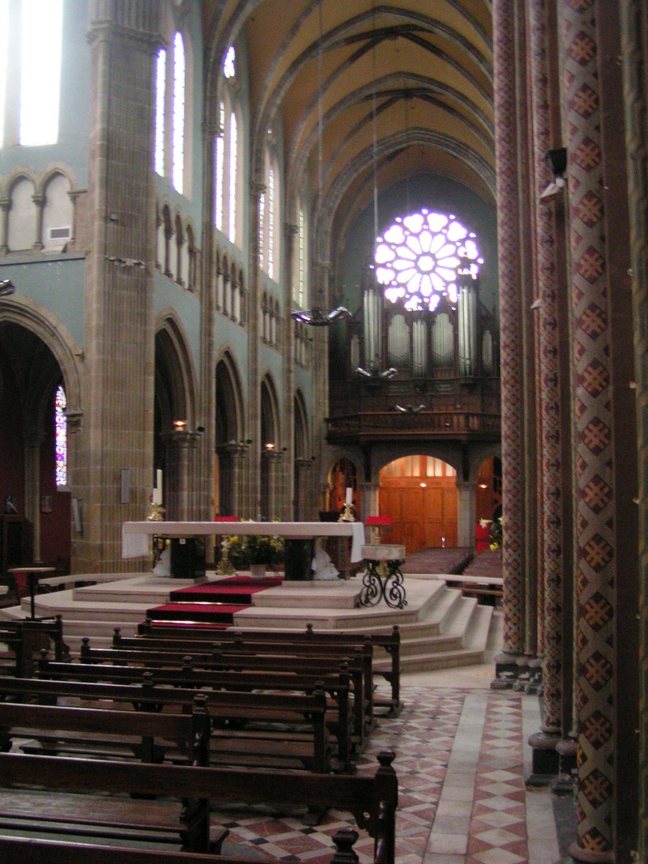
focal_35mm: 38
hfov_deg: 37.7
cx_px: 324
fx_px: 949
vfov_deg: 49.0
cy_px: 432
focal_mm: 5.8
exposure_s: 1/3
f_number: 2.8
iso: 400
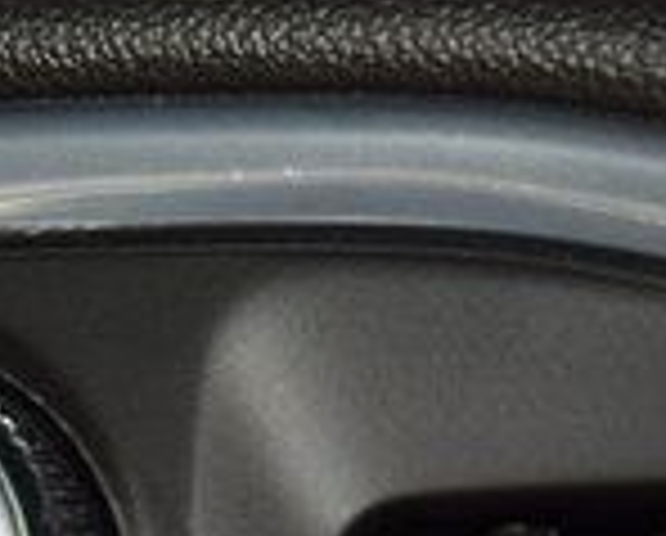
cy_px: 610
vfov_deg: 3.6
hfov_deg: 4.5
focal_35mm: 425
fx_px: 8394
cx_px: -220
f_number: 8
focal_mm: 70
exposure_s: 1/125
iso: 100
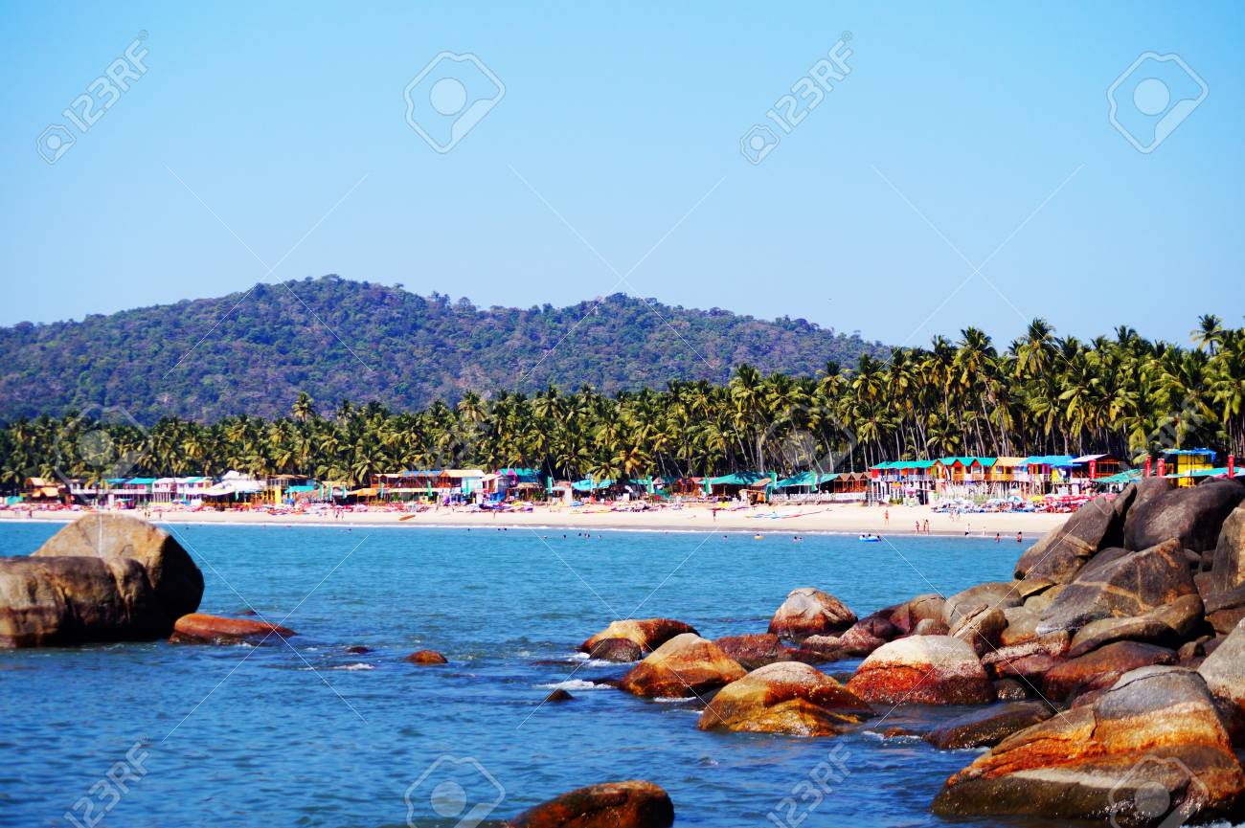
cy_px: 414
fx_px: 2851
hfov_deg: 24.6
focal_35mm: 82
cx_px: 622
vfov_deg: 16.5
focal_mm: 55
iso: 100
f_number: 5
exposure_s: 1/1000
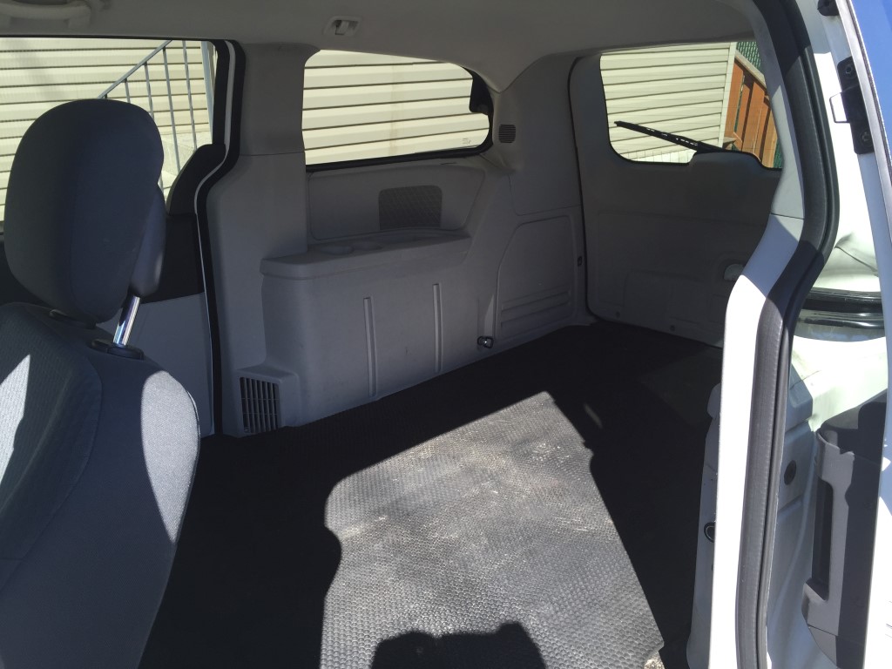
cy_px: 334
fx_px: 747
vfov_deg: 48.2
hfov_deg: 61.7
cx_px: 446
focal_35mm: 29
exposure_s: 1/246
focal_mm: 4.15
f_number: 2.2
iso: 32
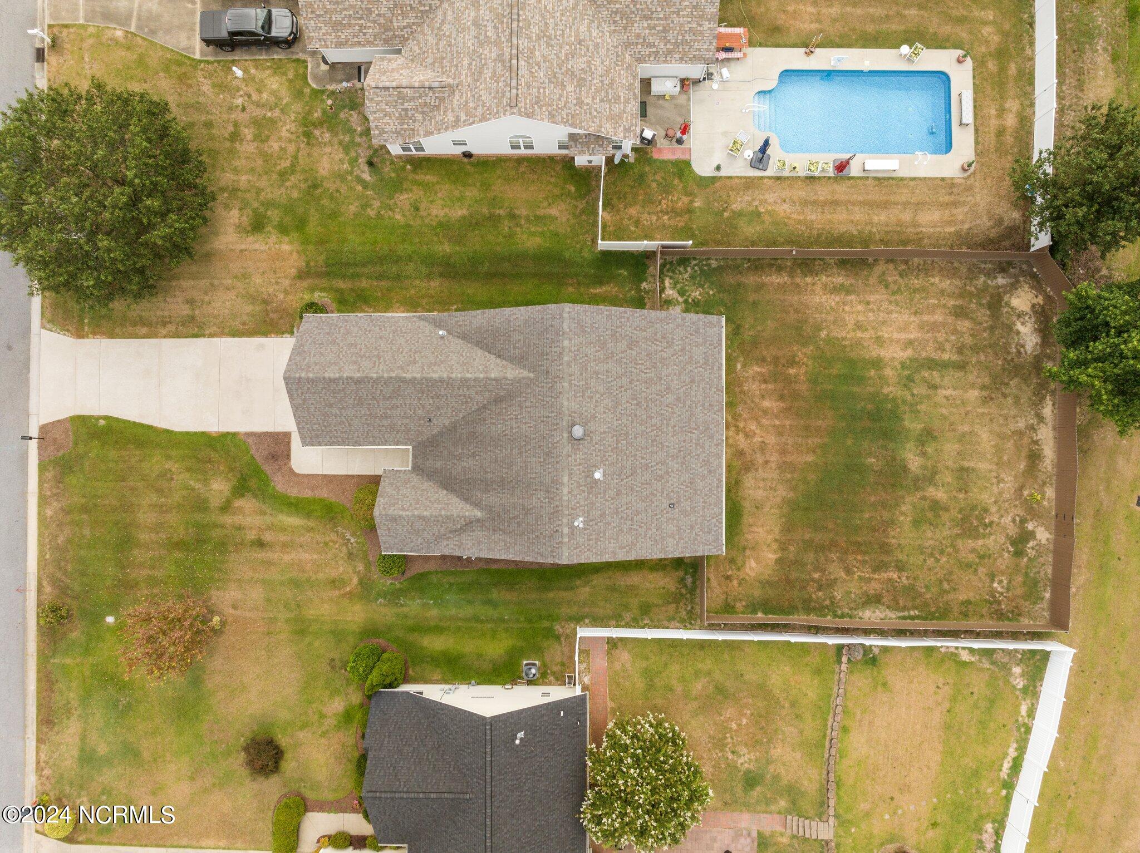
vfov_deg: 56.8
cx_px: 570
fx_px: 790
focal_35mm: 24
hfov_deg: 71.6
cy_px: 426
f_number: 5.6
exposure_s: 1/120
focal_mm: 12.29
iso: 400
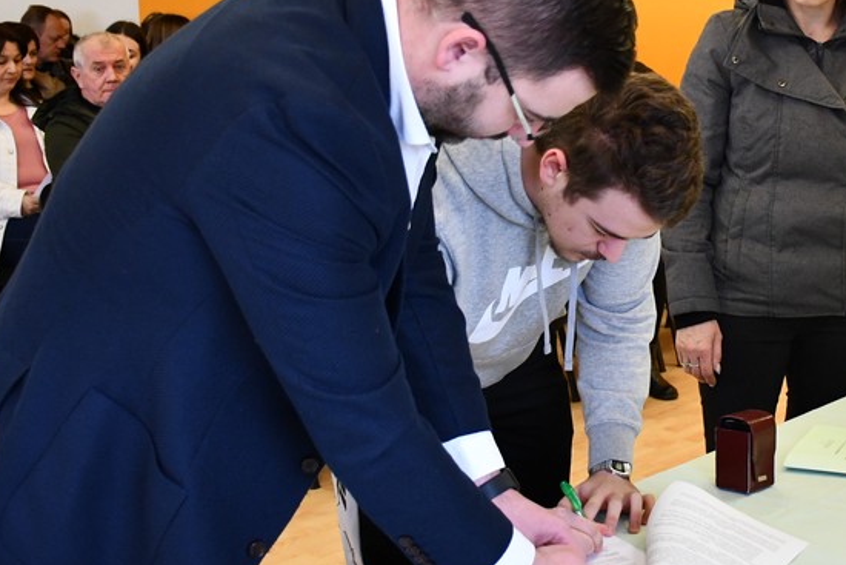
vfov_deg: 20.3
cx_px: 695
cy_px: 247
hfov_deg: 29.3
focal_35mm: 67
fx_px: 1575
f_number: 3.8
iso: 1800
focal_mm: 24
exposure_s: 1/125
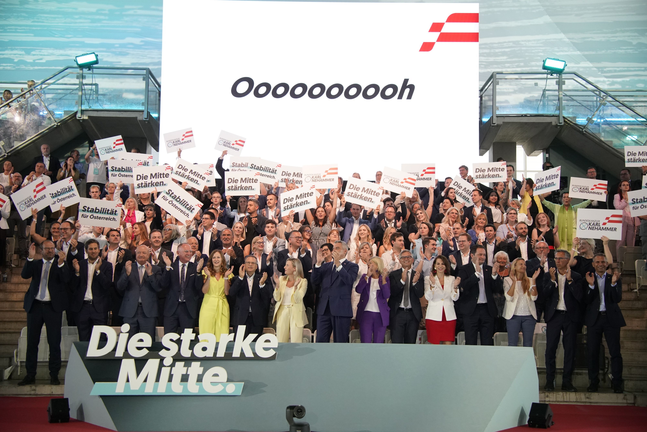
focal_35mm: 33
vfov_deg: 40.0
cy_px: 216
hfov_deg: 57.2
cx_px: 324
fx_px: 593
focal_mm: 33
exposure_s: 1/400
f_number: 3.2
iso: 3200
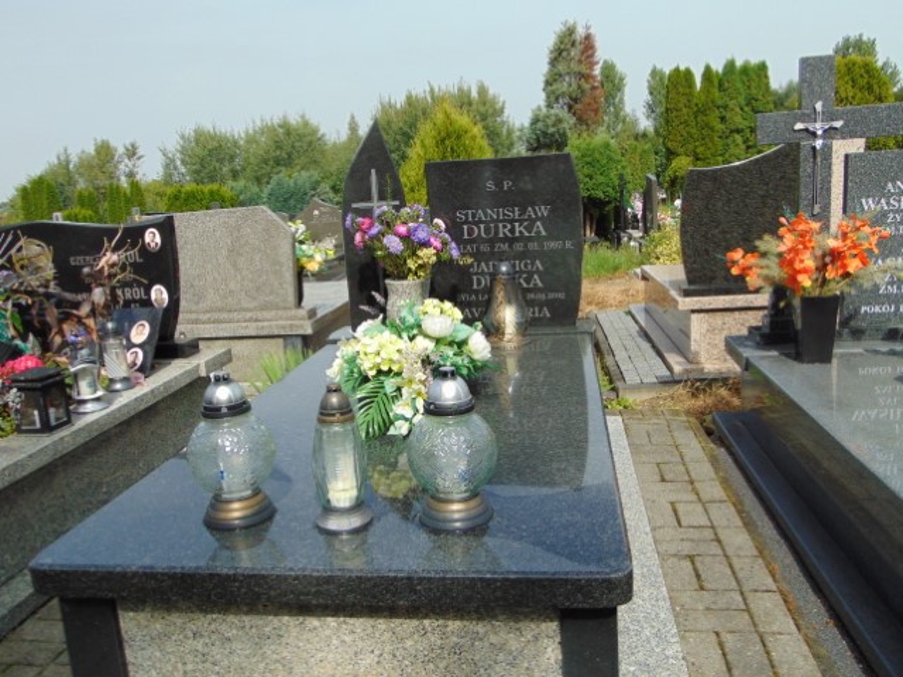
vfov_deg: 46.8
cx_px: 452
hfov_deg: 60.0
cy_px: 338
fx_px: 783
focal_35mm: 30
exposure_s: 1/1000
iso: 80
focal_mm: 5.4
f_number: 3.1
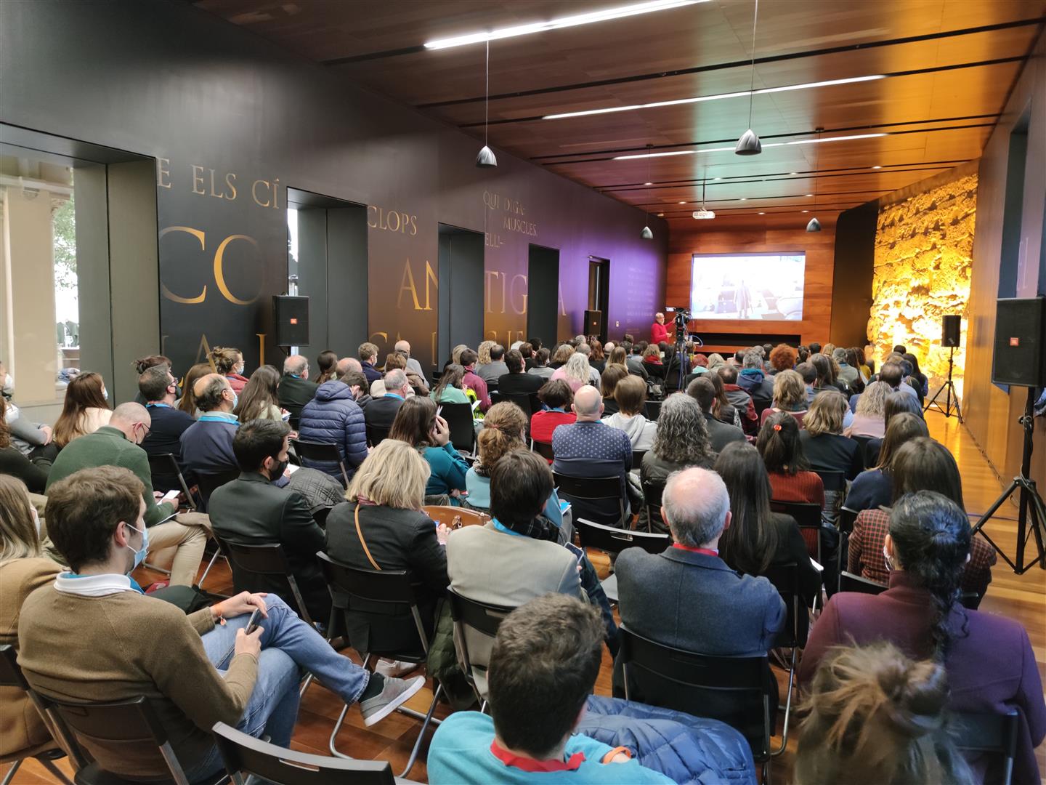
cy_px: 392
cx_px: 523
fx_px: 725
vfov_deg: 56.8
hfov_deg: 71.6
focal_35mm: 24
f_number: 1.69
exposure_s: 1/33
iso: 1195
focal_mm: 6.72
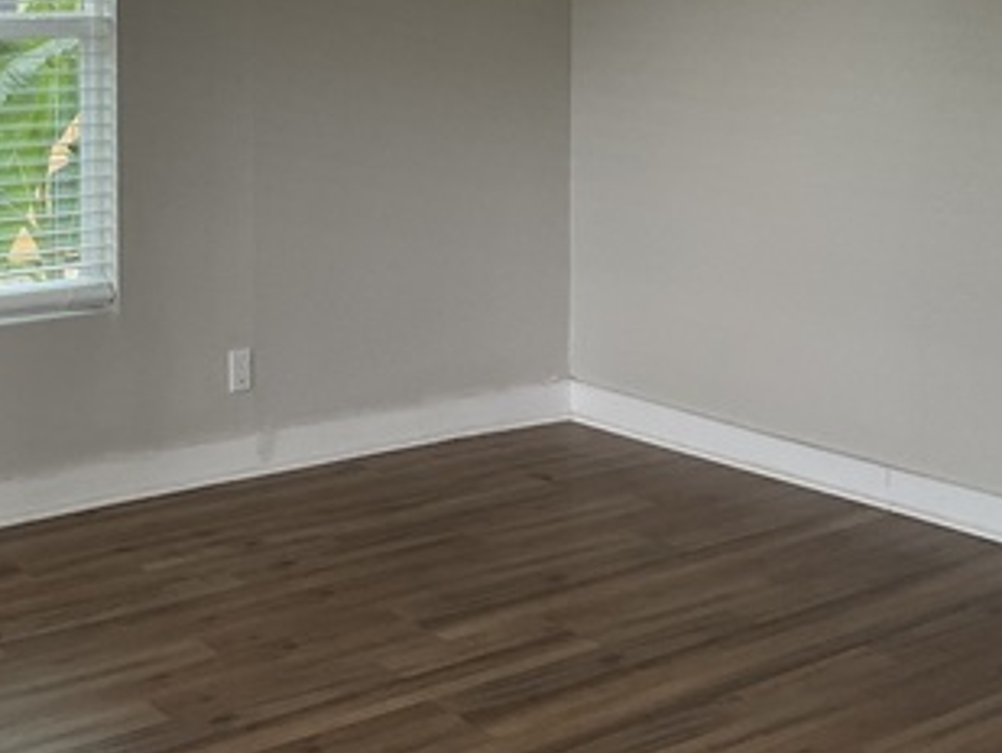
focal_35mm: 60
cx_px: 178
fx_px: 1737
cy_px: 62
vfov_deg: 23.7
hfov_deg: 31.2
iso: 64
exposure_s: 1/60
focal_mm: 3
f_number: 1.8
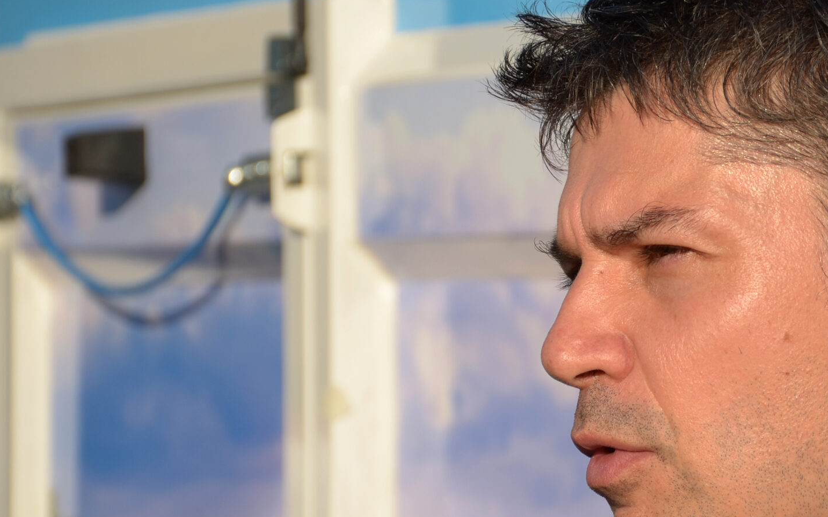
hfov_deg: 8.5
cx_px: 739
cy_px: 348
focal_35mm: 246
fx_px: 5551
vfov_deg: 5.3
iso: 160
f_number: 6.3
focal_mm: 90
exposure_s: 1/800
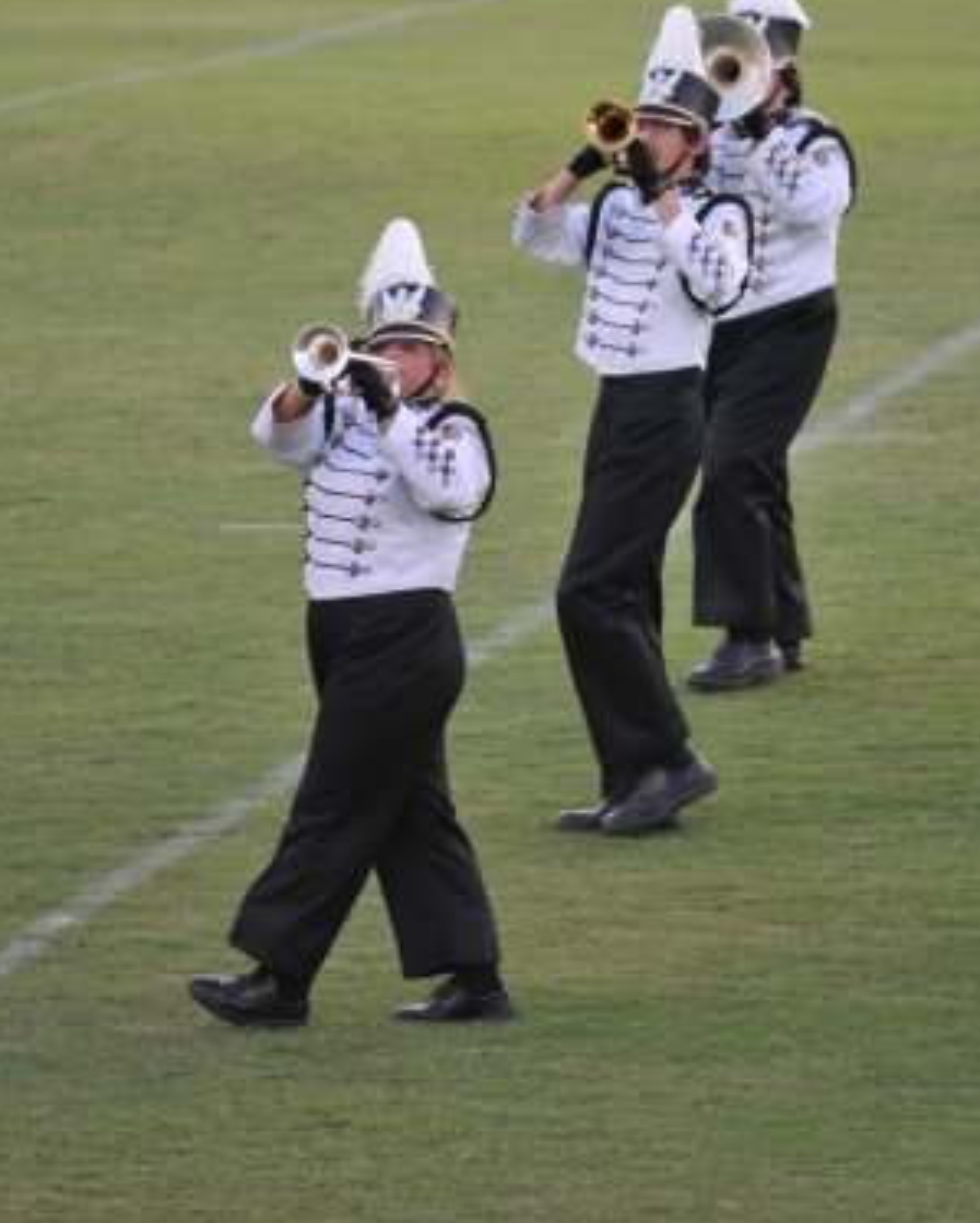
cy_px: 279
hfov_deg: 3.4
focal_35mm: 452
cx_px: 533
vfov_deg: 4.3
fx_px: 16367
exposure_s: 1/160
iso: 200
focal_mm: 200
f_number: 2.8
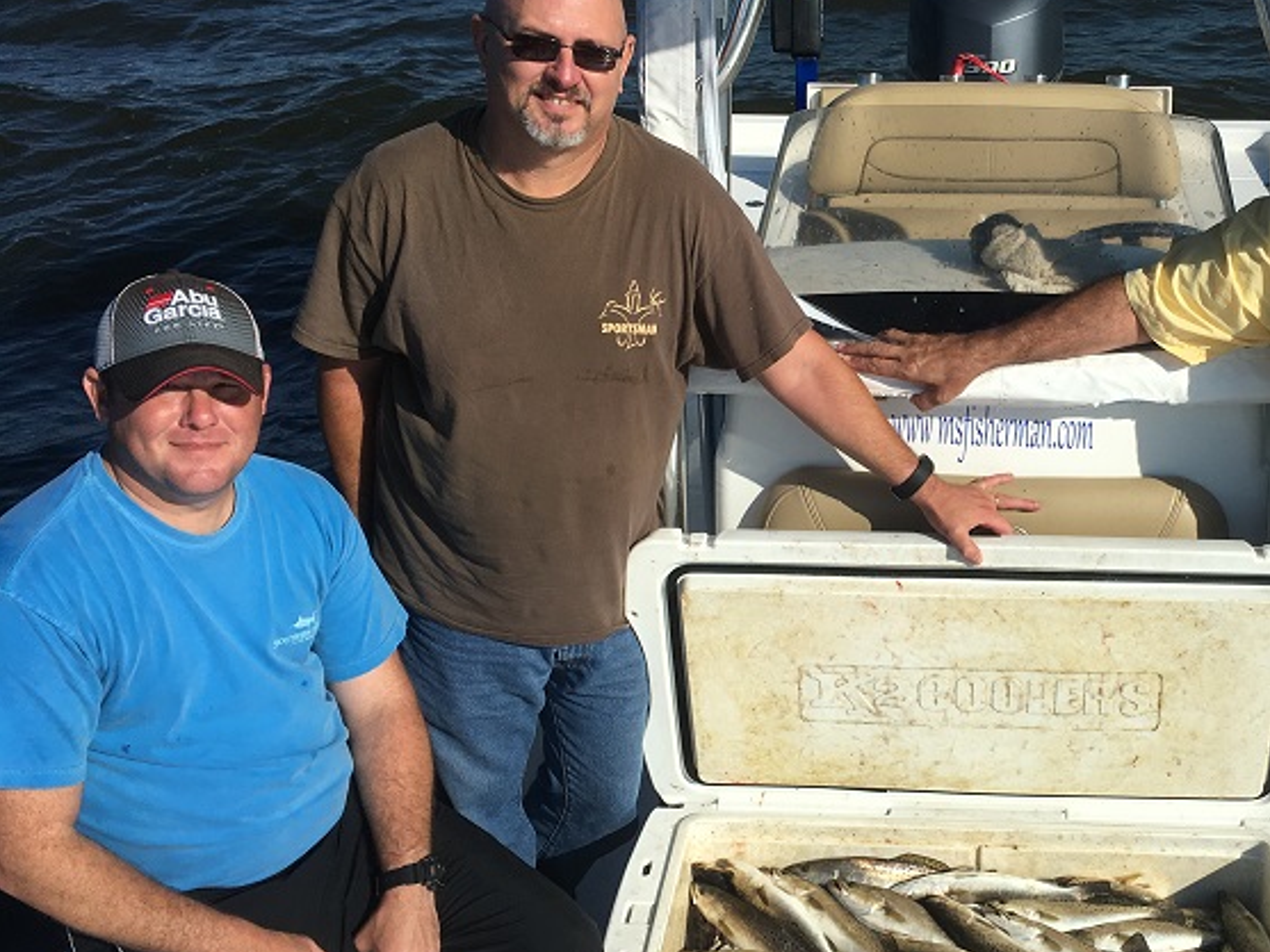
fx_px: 1541
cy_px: 473
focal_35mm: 42
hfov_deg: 43.6
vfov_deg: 34.4
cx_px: 918
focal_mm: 4.15
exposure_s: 1/3205
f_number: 2.2
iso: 25
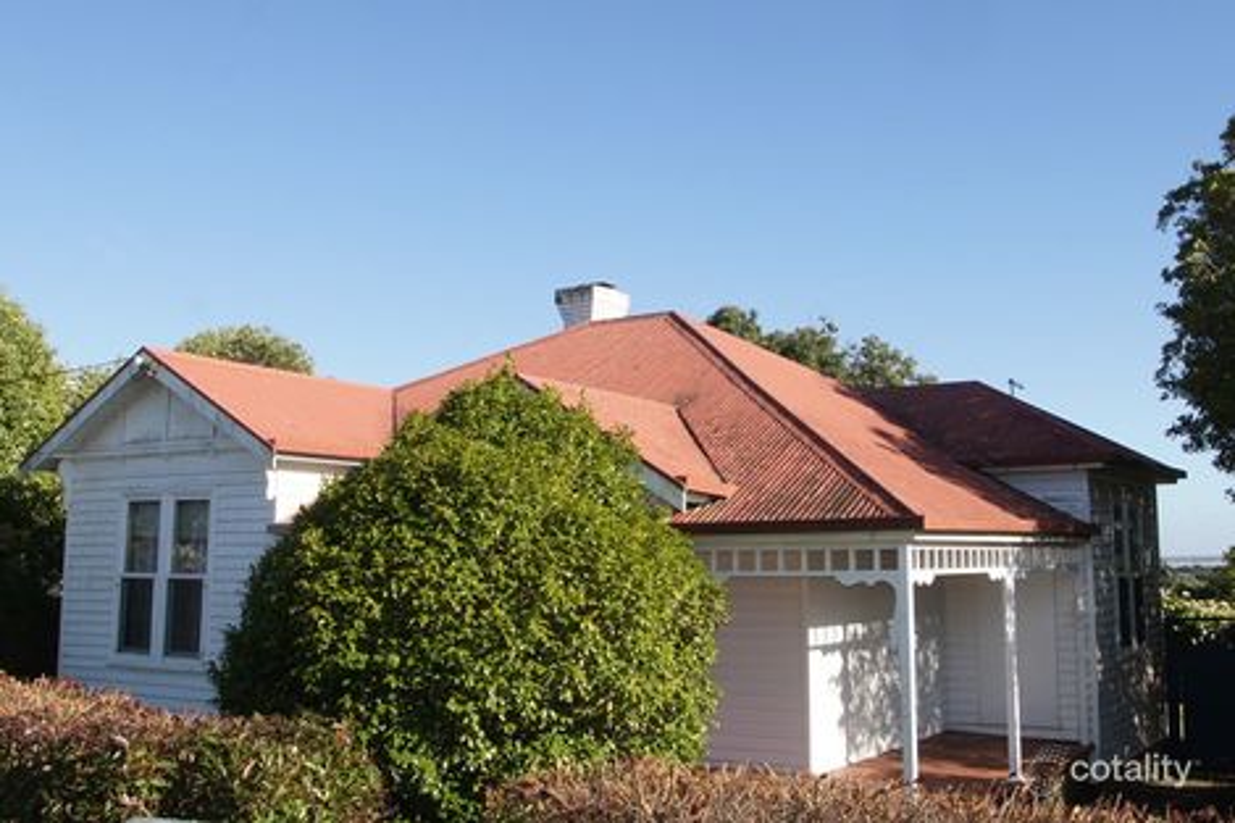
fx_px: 874
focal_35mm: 26
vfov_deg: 50.4
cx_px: 618
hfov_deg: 70.5
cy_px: 412
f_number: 11
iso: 200
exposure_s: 1/160
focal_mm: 17
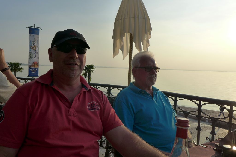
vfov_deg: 43.6
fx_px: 197
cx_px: 118
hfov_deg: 61.9
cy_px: 78
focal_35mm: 30
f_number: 3.5
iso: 125
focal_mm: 5.9
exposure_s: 1/1600
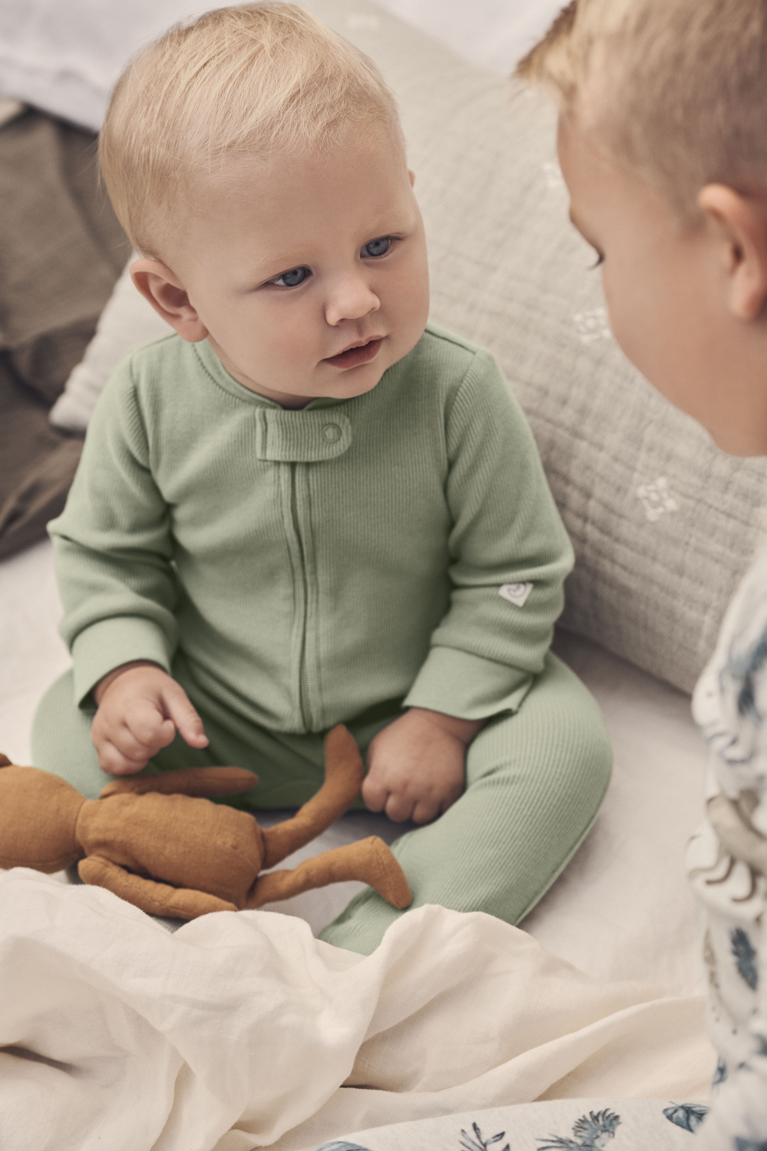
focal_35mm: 100
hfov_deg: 13.7
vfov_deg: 20.4
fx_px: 3196
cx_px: 384
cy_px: 576
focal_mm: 100
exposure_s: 1/1600
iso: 250
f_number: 5
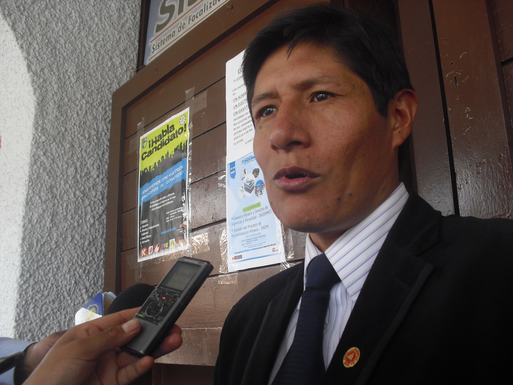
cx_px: 256
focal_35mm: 36
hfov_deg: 51.4
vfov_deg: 39.7
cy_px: 192
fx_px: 534
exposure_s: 1/125
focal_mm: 6.3
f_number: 3.1
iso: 100
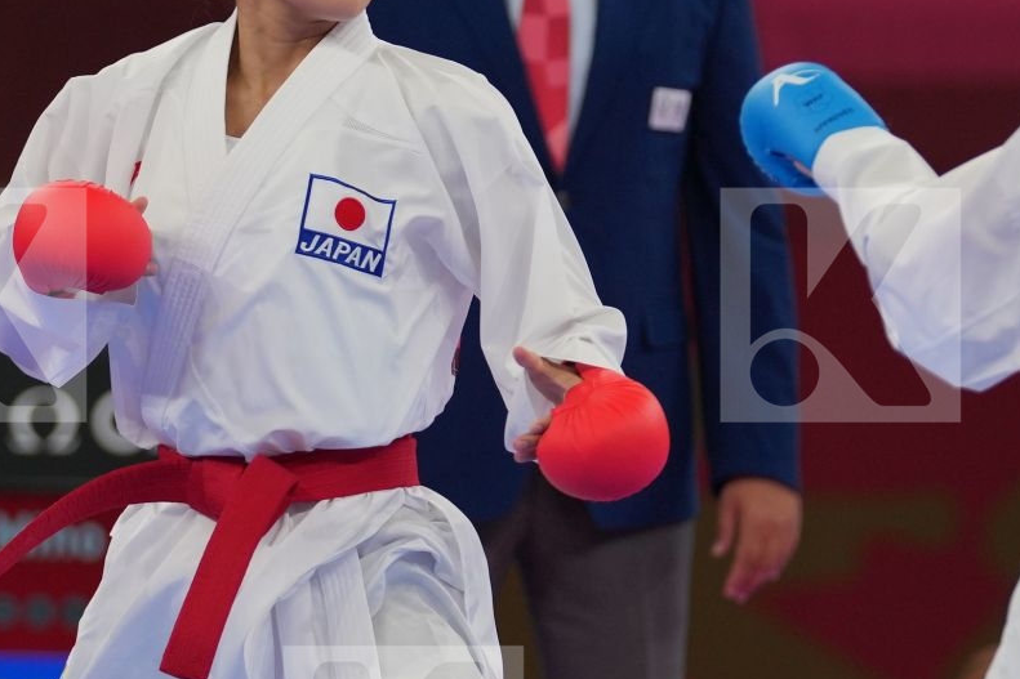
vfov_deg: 2.7
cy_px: 305
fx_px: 14503
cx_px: 404
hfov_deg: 4.0
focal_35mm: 512
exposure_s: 1/1000
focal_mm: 150
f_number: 2.8
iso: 500
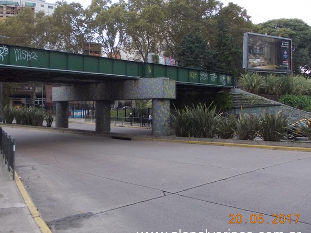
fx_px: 323
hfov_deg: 51.0
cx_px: 121
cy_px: 104
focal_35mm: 36
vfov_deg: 39.6
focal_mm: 4
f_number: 2.7
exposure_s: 1/160
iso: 200
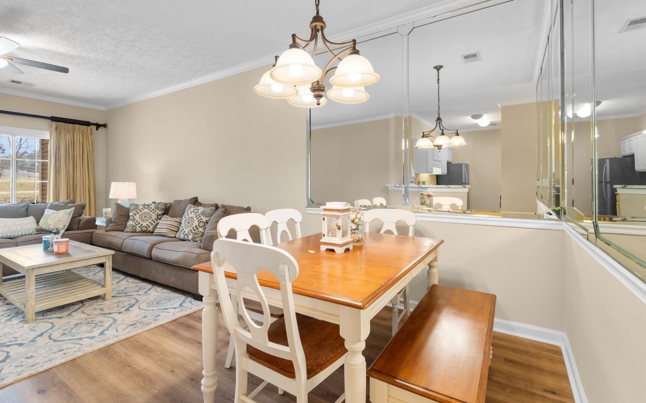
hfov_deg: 97.8
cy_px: 179
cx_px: 318
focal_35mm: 16
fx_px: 282
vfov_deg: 71.0
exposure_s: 1/13
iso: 100
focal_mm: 10
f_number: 4.5
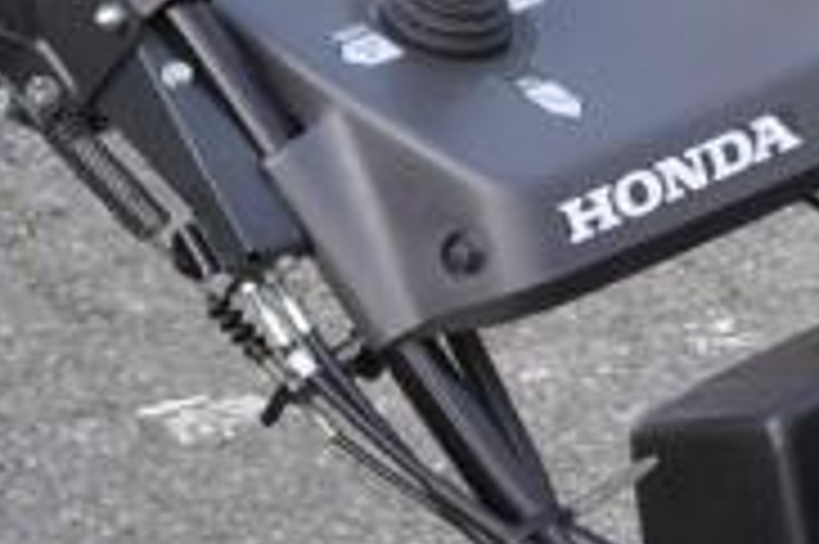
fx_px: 5364
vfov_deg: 5.8
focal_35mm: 236
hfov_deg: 8.2
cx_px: 1764
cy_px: 661
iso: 250
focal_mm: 28
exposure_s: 1/250
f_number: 6.3
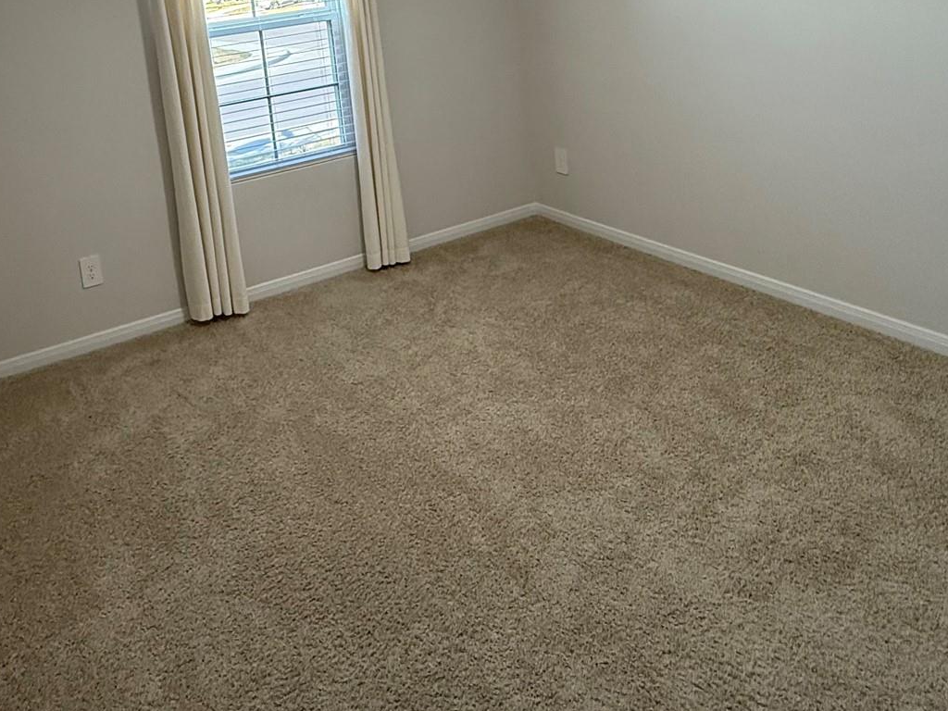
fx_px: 767
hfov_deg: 61.8
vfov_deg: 45.1
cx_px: 313
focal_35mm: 28
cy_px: 69
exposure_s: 1/99
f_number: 2.2
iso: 160
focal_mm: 2.22
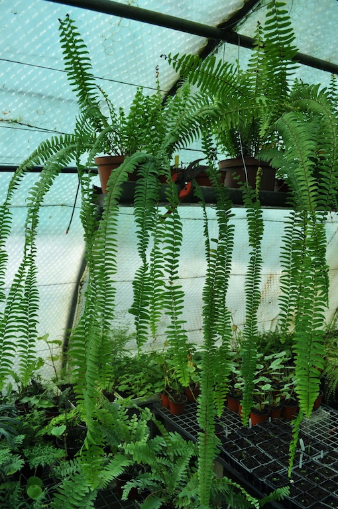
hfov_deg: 47.8
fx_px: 381
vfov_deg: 67.4
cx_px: 169
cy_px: 254
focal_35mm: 27
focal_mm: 18
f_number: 7.1
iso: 200
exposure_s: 1/200
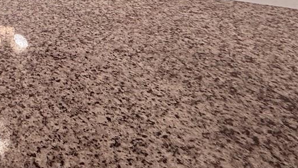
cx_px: -116
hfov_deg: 30.8
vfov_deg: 19.2
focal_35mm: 47
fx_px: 371
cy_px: -136
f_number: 2.2
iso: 64
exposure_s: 1/220
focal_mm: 2.22
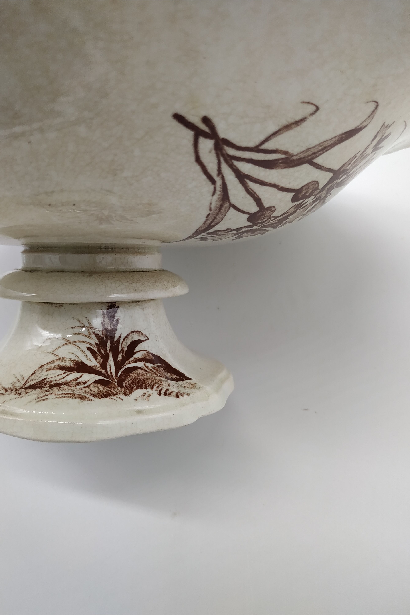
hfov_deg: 51.2
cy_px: 308
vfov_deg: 71.5
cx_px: 191
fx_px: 427
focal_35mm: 25
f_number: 1.9
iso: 100
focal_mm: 3.94
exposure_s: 1/308
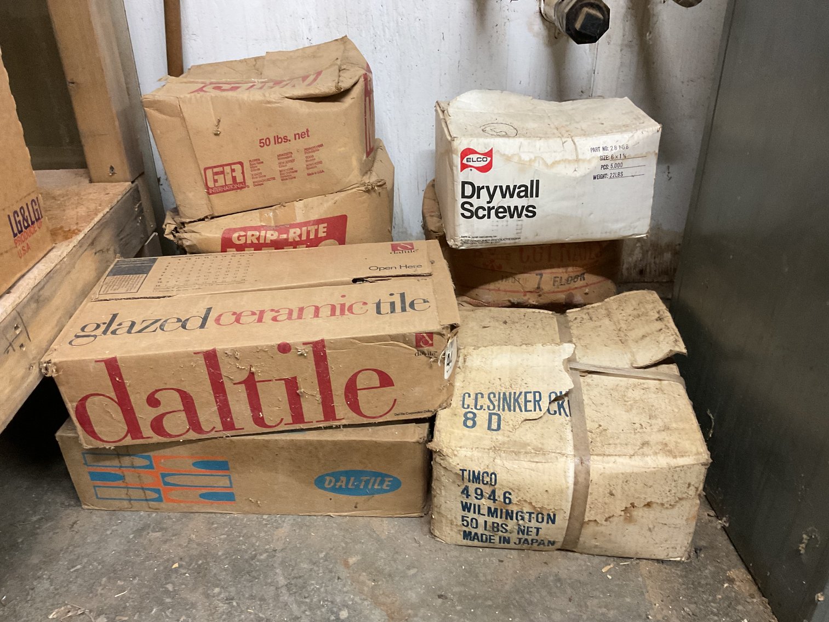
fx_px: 695
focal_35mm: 29
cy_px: 311
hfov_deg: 61.7
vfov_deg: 48.2
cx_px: 414
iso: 250
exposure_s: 1/60
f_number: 1.8
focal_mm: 3
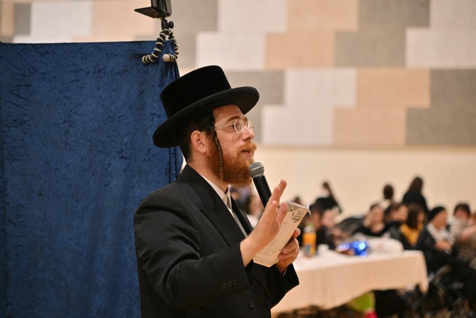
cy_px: 159
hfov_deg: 17.1
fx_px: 1587
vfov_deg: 11.4
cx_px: 238
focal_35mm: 120
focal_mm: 120
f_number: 4
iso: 640
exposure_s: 1/250
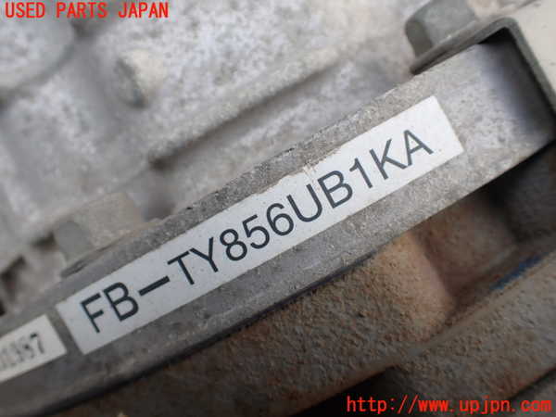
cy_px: 208
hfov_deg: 60.0
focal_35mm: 30
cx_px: 278
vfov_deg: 46.8
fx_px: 482
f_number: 2.3
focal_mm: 5.4
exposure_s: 1/125
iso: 160
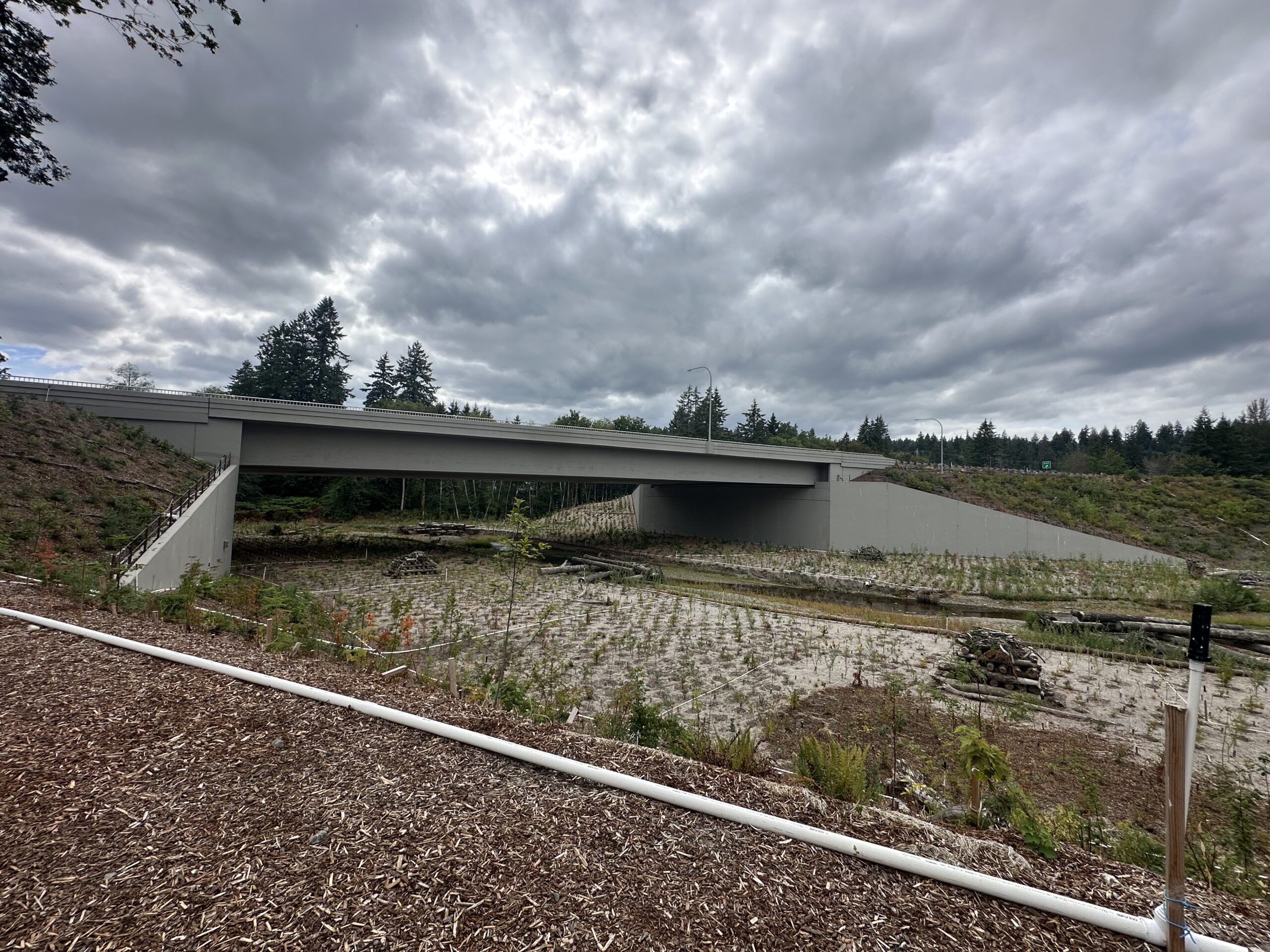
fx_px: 514
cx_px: 635
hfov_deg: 102.1
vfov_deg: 85.7
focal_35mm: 14
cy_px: 476
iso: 40
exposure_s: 1/1825
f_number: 2.2
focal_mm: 2.22
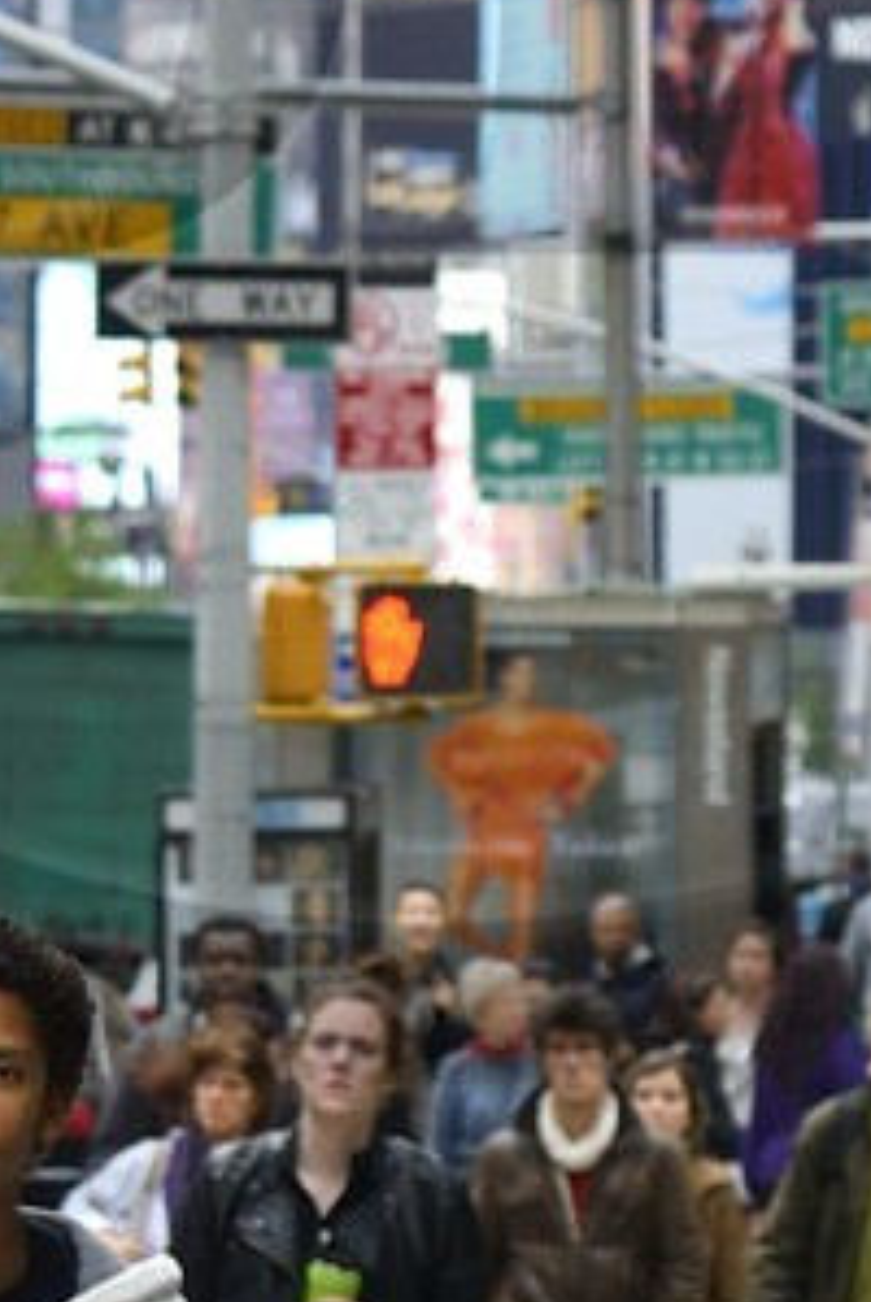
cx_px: 418
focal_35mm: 374
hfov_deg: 3.7
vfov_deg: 5.5
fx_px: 13541
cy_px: -274
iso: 400
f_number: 4
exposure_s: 1/400
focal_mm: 70
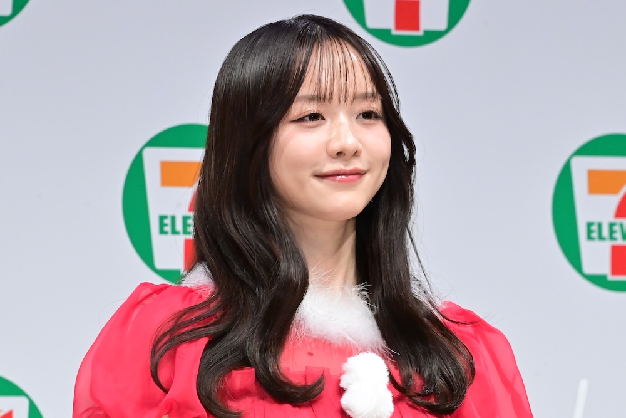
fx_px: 7826
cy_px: 209
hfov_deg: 4.6
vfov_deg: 3.1
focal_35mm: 450
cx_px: 313
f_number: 11
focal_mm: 300
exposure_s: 1/200
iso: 6400
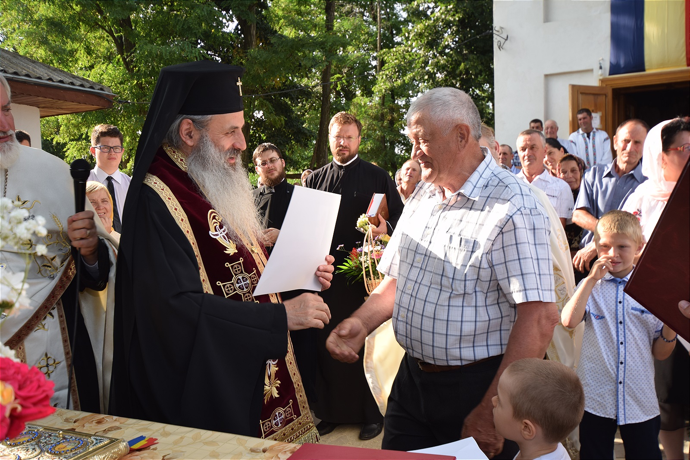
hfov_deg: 53.1
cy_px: 230
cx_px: 345
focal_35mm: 36
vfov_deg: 36.9
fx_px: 690
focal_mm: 24
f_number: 5.6
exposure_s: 1/80
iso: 100
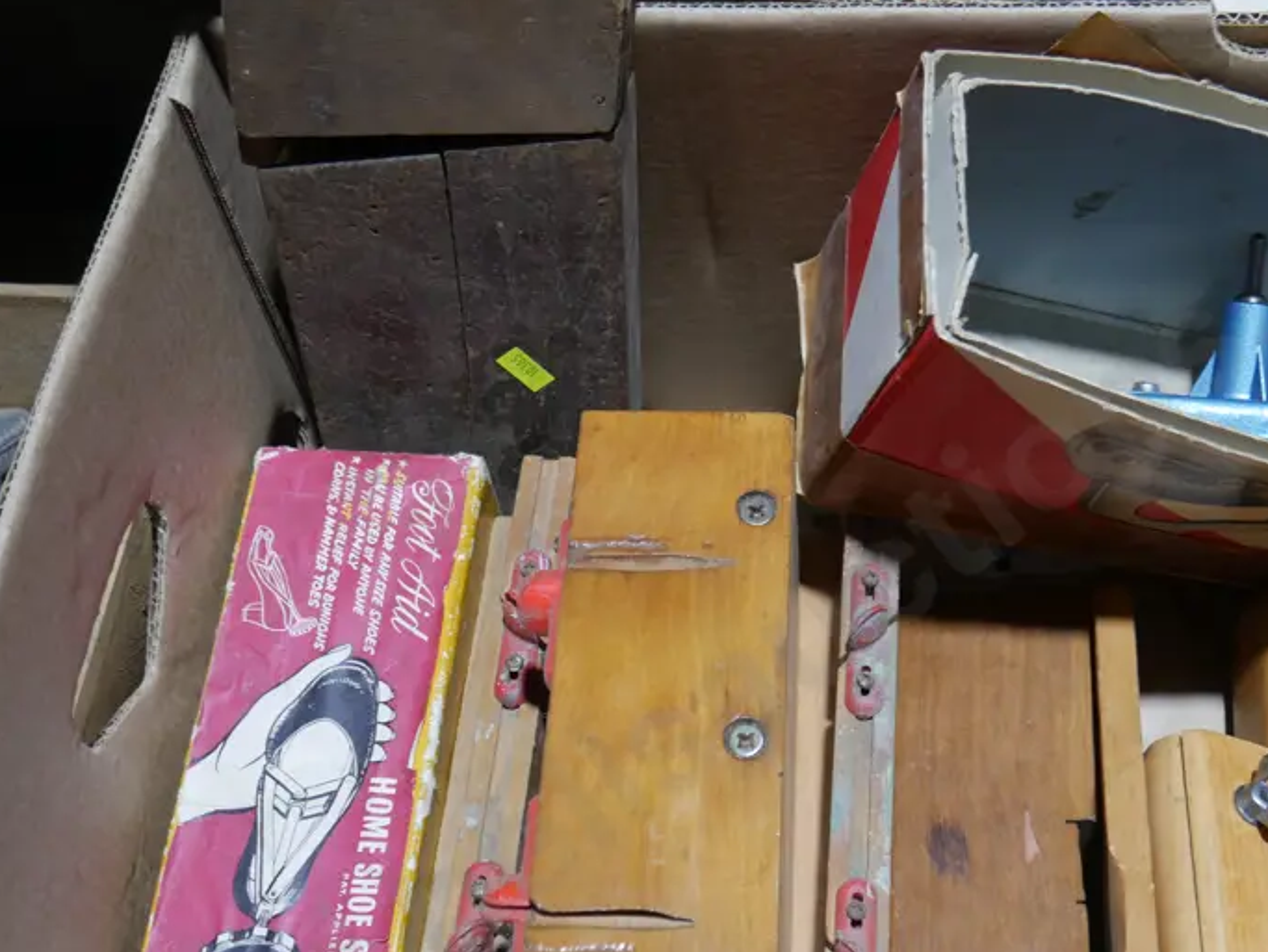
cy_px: 630
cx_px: 828
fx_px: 1539
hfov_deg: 44.2
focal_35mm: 42
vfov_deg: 34.1
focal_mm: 14
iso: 250
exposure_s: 1/60
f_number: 3.5
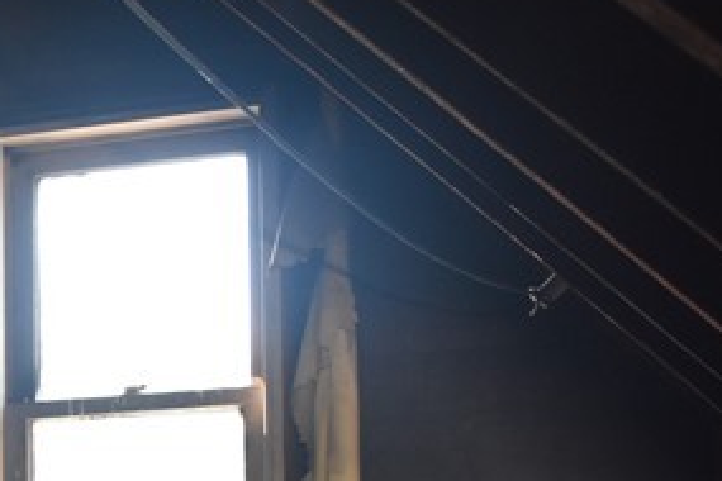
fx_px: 2066
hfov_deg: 17.1
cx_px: -479
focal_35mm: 103
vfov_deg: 13.1
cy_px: 516
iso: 800
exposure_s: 1/100
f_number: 5
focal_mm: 18
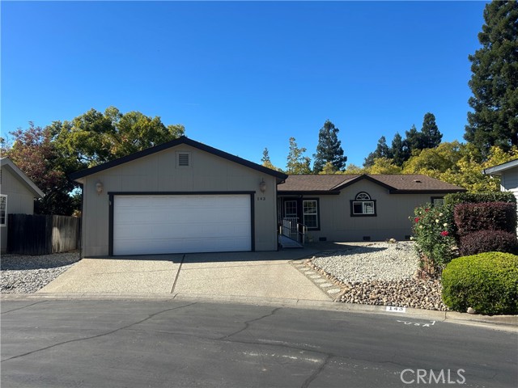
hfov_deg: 67.3
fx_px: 389
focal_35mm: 26
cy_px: 194
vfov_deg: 53.1
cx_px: 259
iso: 50
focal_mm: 5.7
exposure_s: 1/2632
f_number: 1.5
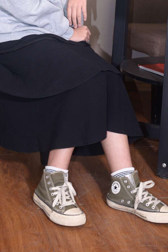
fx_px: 490
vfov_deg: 27.4
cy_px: 9
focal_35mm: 70
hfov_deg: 19.5
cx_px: 75
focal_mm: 35
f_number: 5.6
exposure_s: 1/60
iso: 640
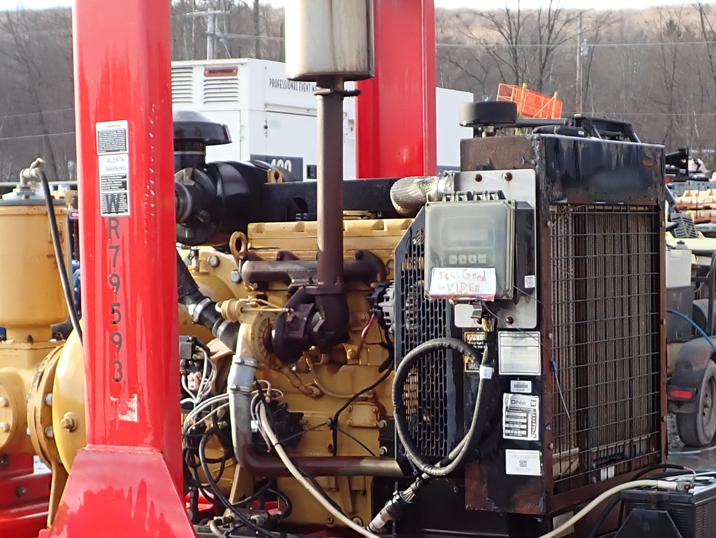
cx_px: 341
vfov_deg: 17.9
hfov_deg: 23.8
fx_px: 1697
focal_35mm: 82
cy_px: 407
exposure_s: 1/200
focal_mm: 5.4
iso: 100
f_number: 3.2
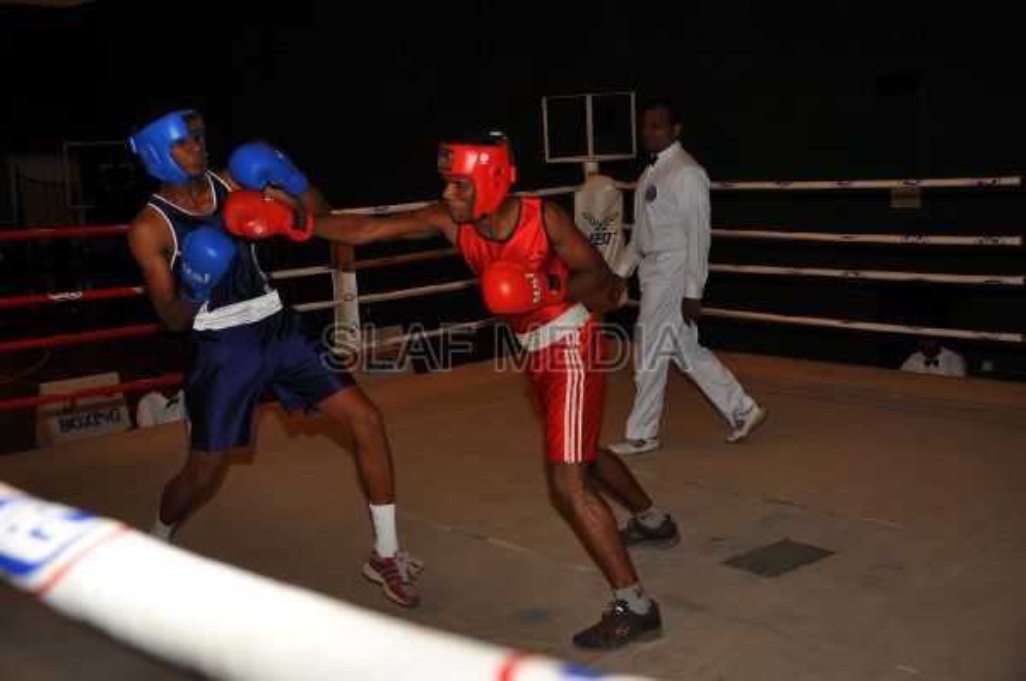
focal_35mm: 42
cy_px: 340
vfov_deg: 31.8
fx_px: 1195
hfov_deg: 46.5
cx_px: 513
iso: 200
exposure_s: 1/60
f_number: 5.6
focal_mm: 28
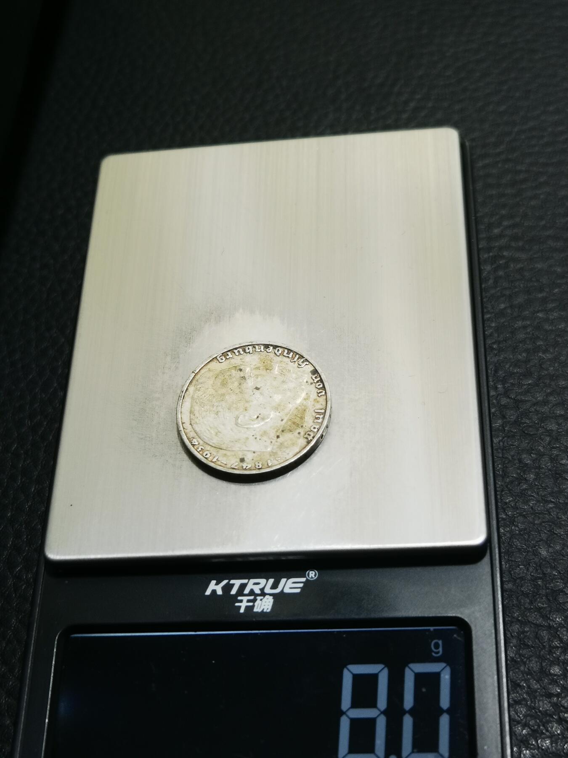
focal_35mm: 48
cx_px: 284
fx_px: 1050
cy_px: 379
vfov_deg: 39.7
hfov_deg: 30.3
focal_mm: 6.67
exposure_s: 1/100
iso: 100
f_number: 1.9
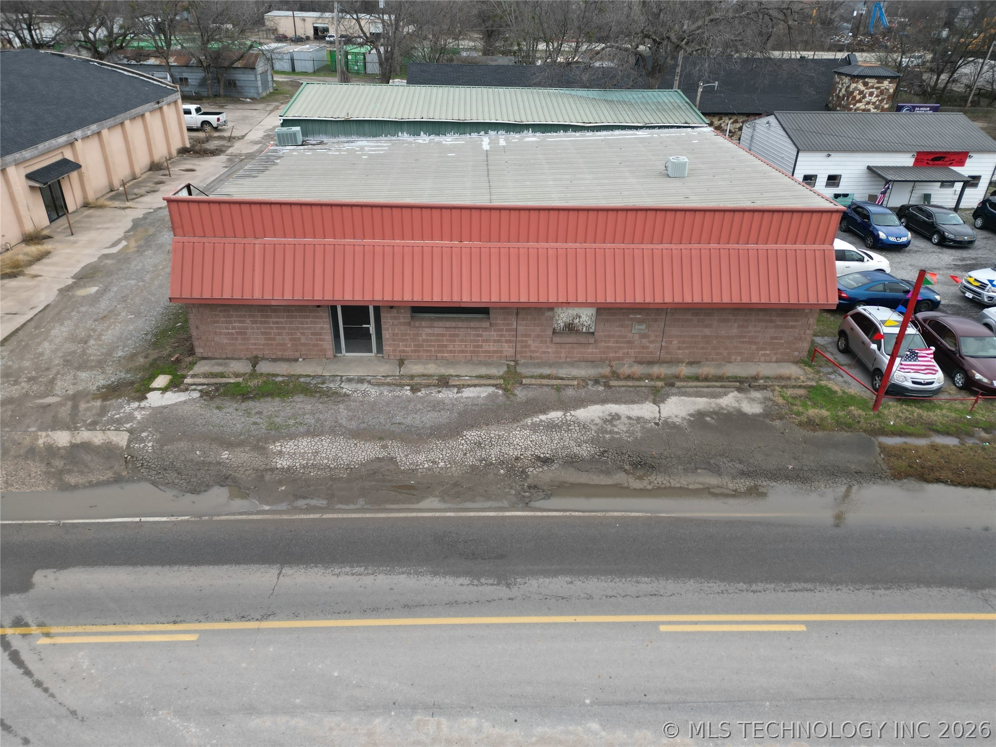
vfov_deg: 56.8
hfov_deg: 71.6
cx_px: 498
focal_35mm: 24
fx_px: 691
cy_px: 374
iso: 100
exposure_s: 1/500
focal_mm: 6.72
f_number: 1.7
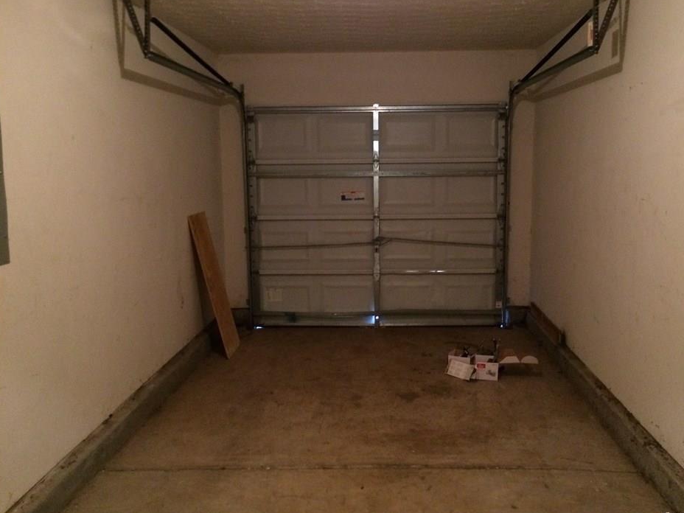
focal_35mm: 32
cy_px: 240
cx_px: 371
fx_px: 632
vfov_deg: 44.1
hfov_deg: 56.7
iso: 400
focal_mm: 4.15
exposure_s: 1/15
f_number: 2.2
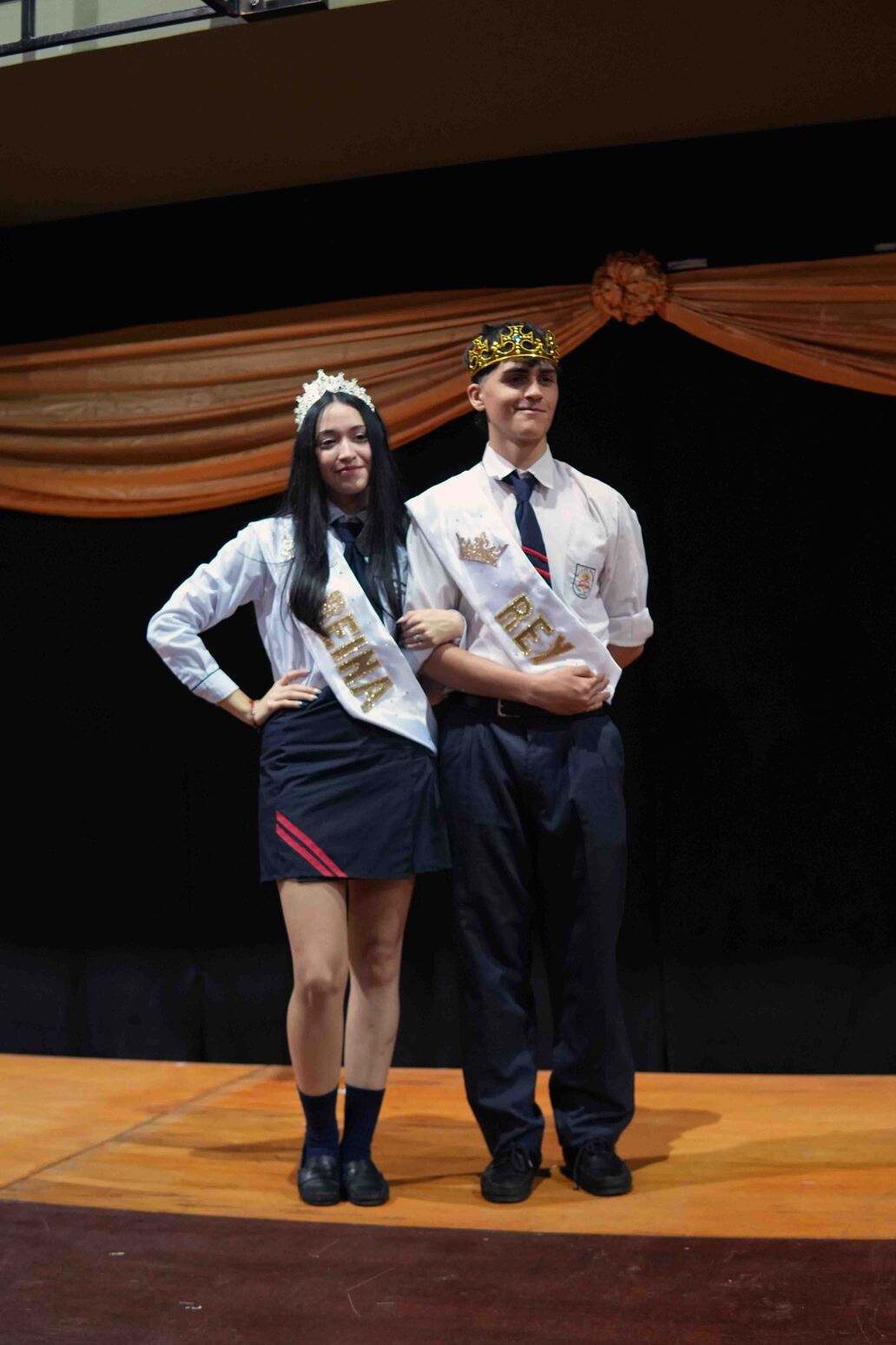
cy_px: 672
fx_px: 1680
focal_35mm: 45
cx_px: 448
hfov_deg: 29.9
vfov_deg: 43.6
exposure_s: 1/160
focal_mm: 30
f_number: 2.2
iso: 1600
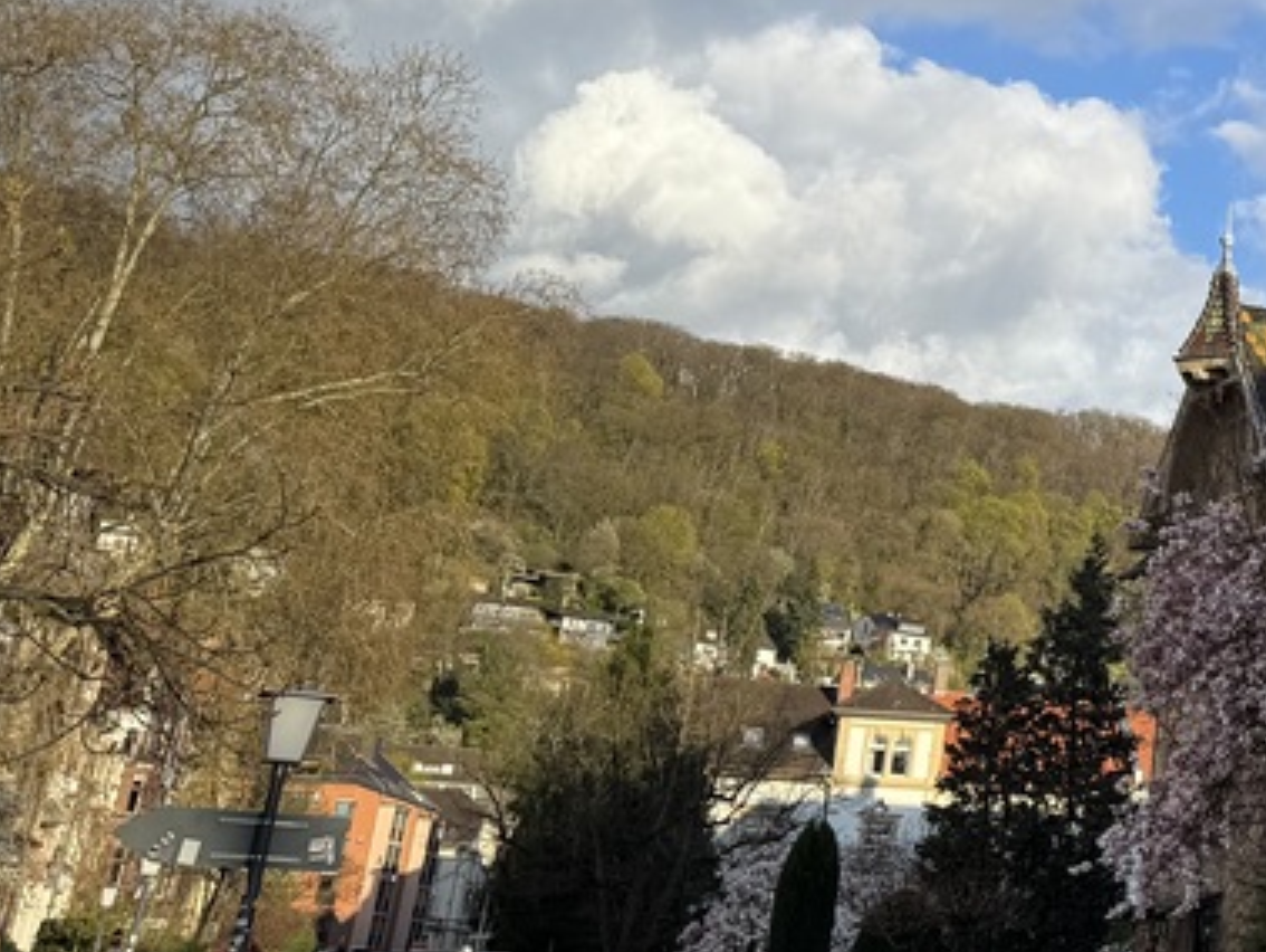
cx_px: 1574
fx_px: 2379
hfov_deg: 26.1
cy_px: -13
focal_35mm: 65
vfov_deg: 21.7
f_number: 1.78
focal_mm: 6.76
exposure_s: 1/2833
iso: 80
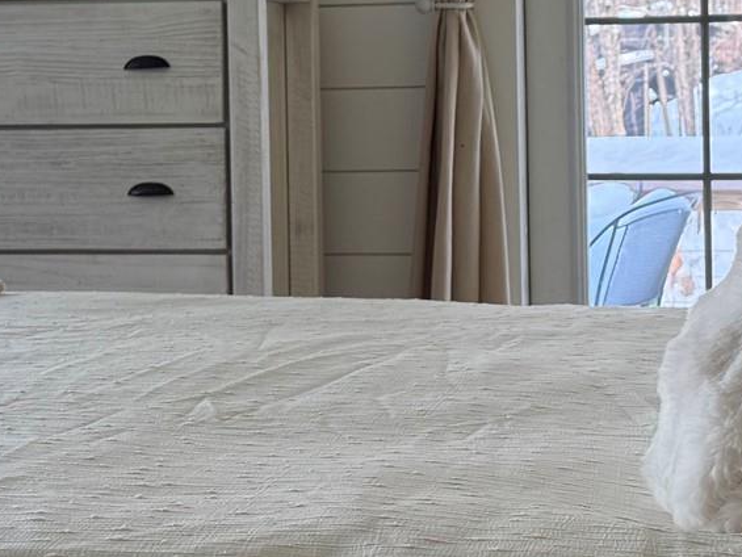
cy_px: 99
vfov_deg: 16.8
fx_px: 1865
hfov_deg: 22.5
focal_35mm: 87
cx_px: 383
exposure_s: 1/145
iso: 100
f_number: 1.78
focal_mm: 6.76
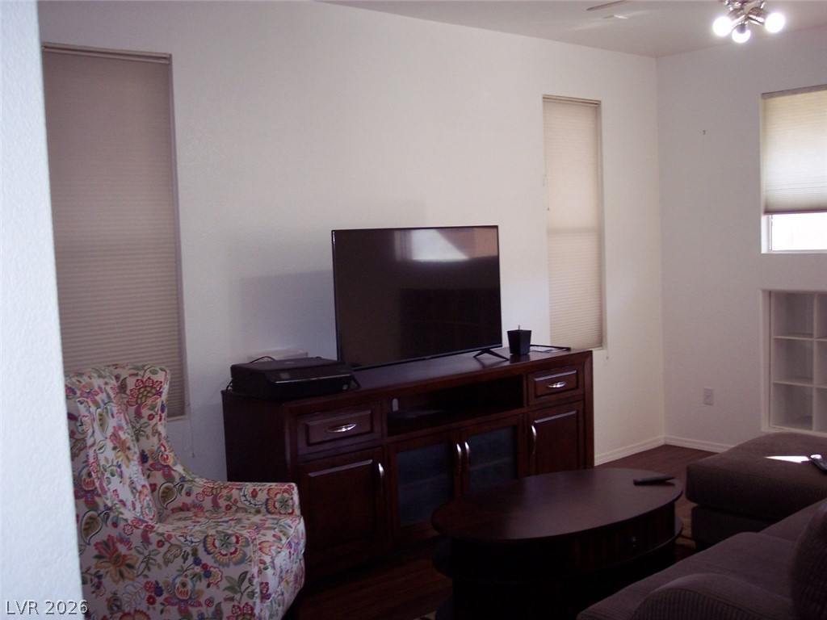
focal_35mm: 39
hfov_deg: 47.9
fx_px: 932
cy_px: 310
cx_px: 414
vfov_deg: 36.8
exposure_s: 1/60
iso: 140
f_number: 2.8
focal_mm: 8
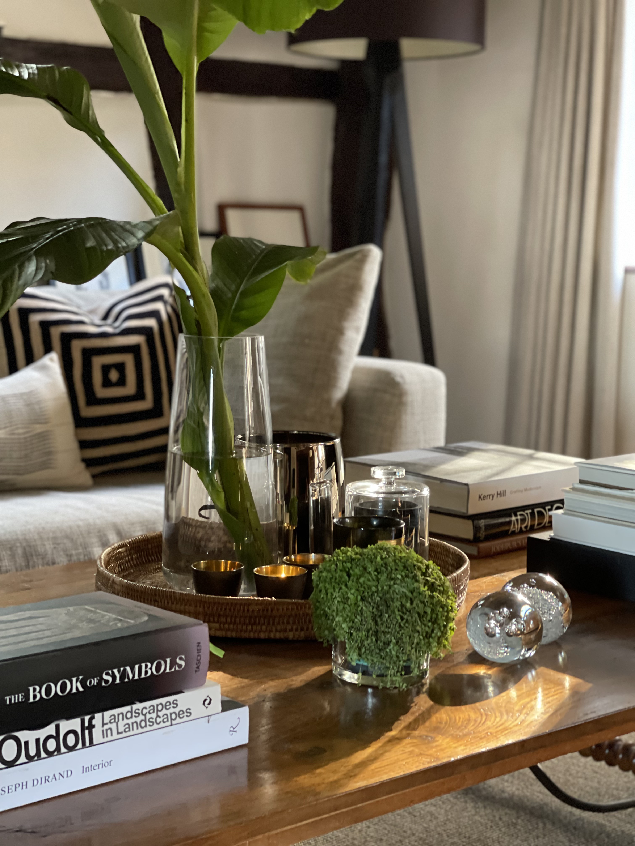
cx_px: 318
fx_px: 1565
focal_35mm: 64
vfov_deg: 30.3
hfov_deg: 22.9
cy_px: 423
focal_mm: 7.5
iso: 400
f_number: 2.2
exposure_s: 1/32
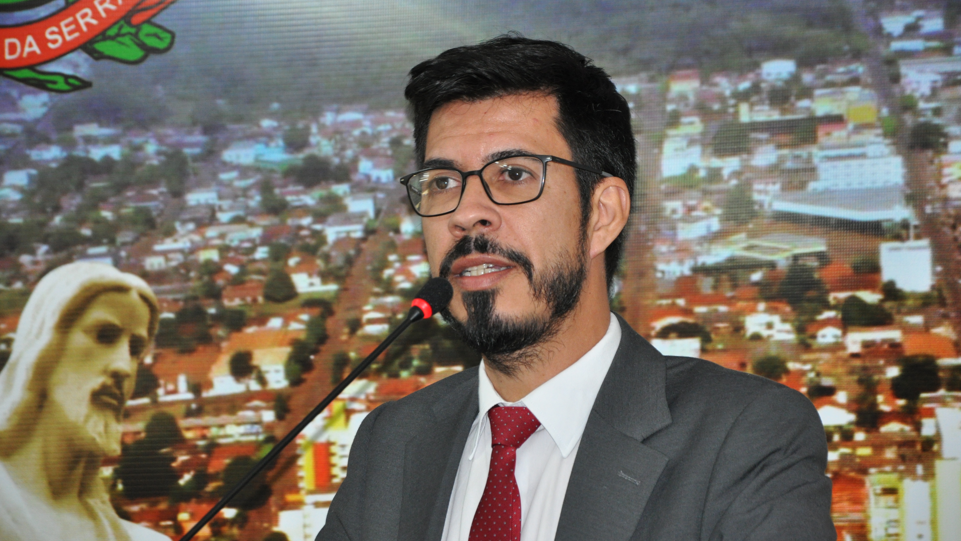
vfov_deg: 7.3
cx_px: 480
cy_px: 236
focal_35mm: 166
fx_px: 4218
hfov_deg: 13.0
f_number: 5.6
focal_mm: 105
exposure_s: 1/60
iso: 800
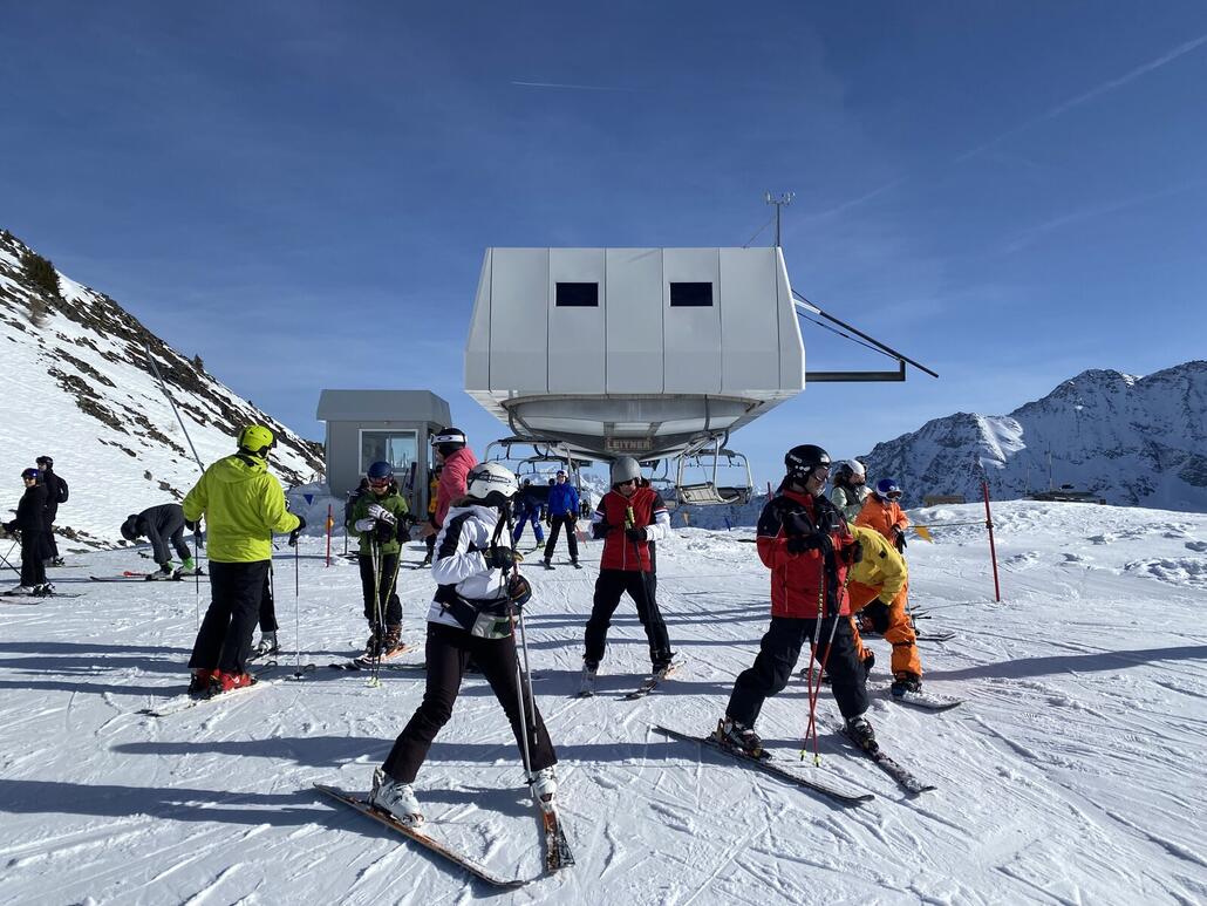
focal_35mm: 26
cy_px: 453
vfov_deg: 53.1
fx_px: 907
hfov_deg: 67.3
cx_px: 604
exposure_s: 1/6757
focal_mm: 4.25
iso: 32
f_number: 1.8
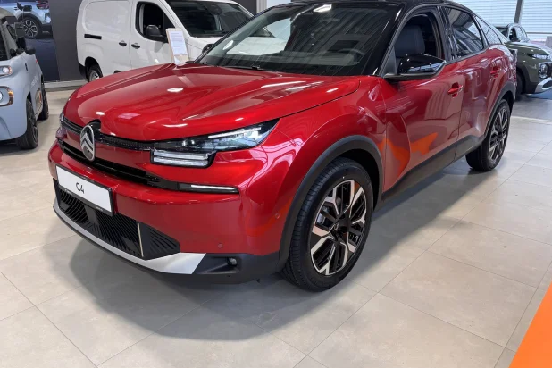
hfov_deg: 65.5
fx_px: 429
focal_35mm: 28
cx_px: 279
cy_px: 167
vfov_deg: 46.3
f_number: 1.6
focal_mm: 5.96
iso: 80
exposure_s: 1/100
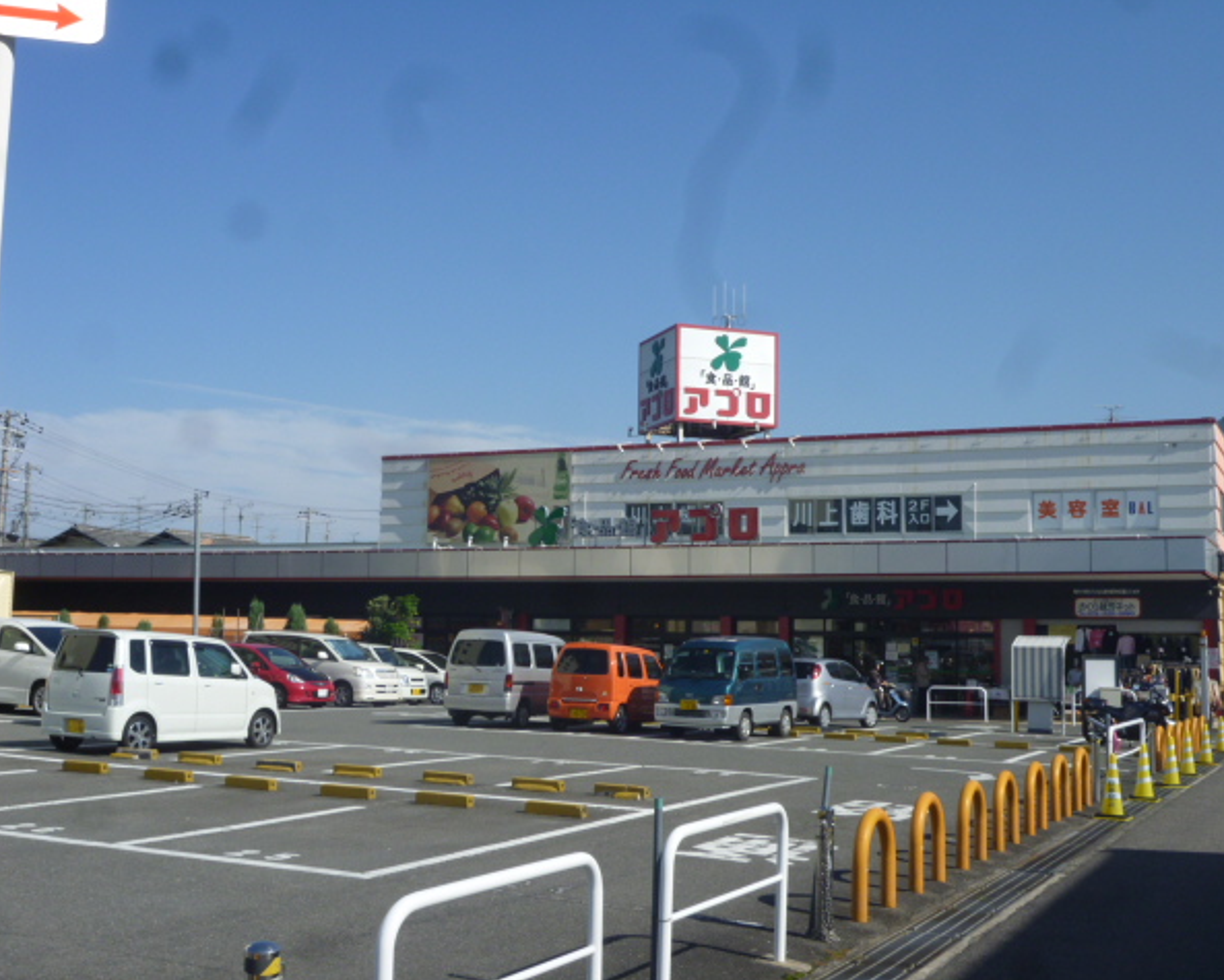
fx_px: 1450
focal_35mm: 40
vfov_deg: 37.4
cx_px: 607
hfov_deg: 45.8
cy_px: 487
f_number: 5.6
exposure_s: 1/500
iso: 100
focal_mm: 6.8
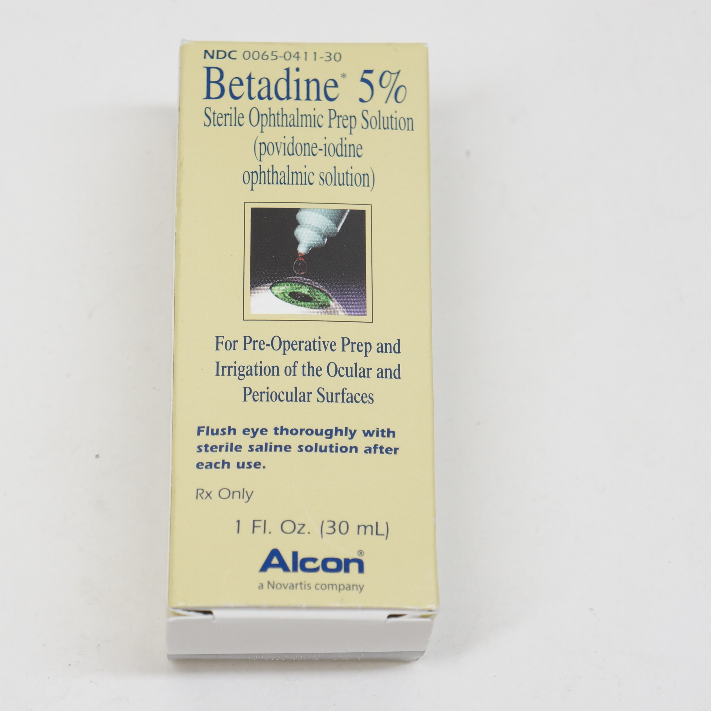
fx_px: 2292
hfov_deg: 17.6
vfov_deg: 17.6
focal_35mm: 99
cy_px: 357
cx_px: 308
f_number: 7.1
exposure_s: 1/125
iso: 800
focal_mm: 51
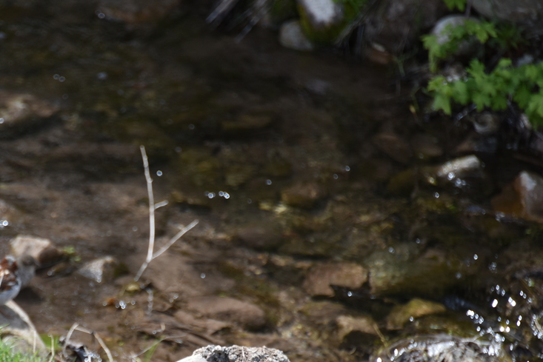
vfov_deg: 2.6
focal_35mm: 524
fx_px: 7905
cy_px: 312
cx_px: 90
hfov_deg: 3.9
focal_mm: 300
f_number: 5.6
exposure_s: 1/640
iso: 200
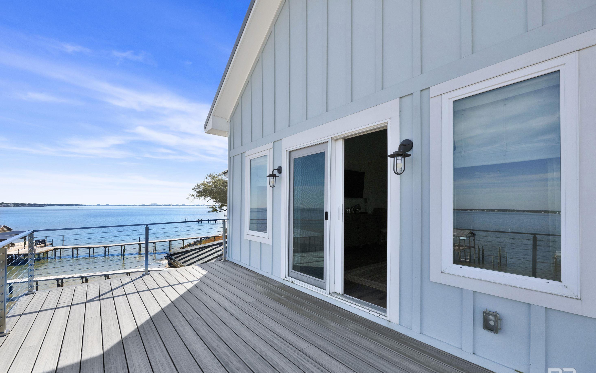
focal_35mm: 16
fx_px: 252
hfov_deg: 99.5
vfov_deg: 72.7
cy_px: 202
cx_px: 300
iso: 400
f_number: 11
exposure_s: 1/800
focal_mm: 14.5
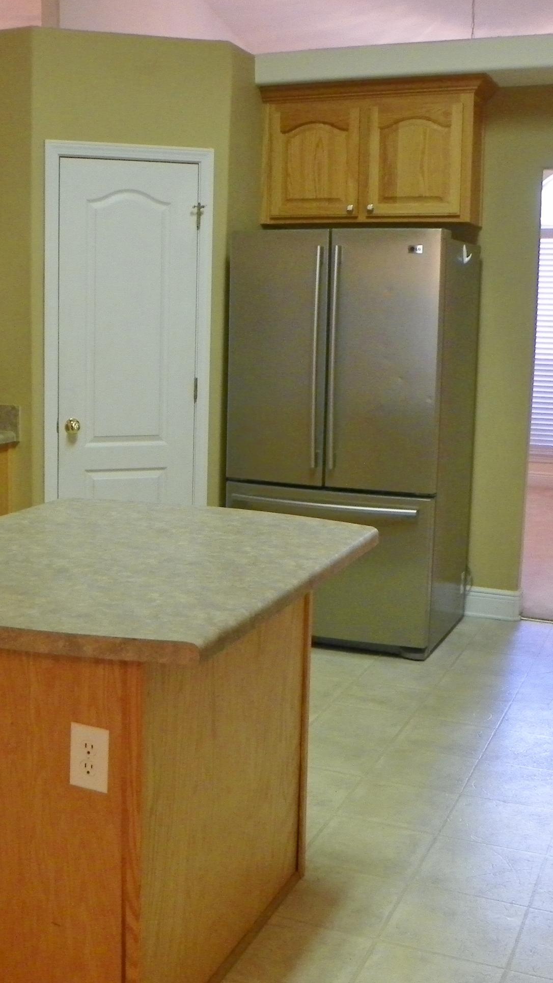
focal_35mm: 44
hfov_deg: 26.9
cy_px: 497
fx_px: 1147
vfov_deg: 46.4
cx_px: 161
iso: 160
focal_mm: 4.6
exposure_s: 1/30
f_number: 2.8
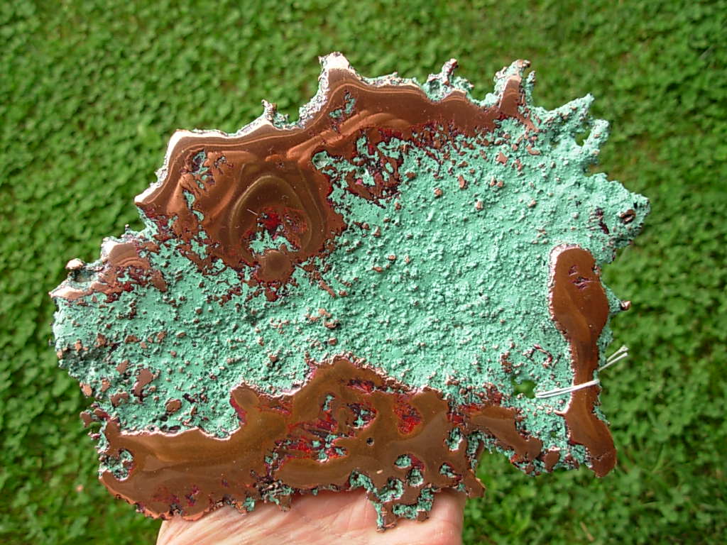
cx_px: 364
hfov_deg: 49.0
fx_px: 798
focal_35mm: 38
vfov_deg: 37.7
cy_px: 272
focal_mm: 6.3
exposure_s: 1/203
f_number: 2.9
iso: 50
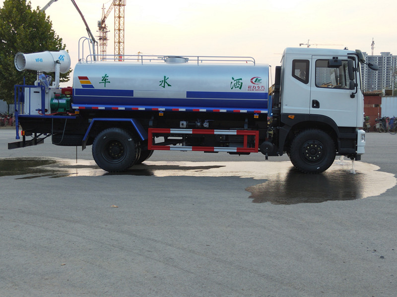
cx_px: 198
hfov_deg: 69.4
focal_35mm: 25
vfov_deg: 54.9
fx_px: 287
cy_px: 148
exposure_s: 1/119
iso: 146
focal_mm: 4.28
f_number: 1.7
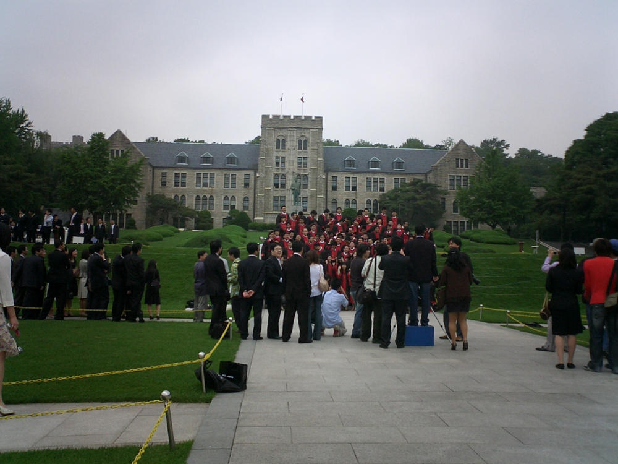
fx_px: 661
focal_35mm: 37
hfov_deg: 50.1
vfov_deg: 38.7
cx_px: 309
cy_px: 232
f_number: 3.5
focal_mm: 5.6
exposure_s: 1/1250
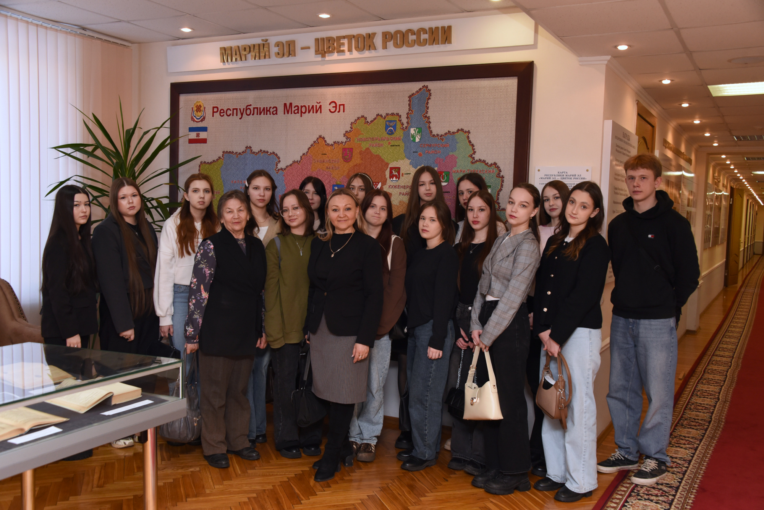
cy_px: 255
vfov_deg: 36.9
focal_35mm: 36
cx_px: 382
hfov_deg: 53.1
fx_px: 764
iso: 1250
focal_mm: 36
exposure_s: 1/200
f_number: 6.3
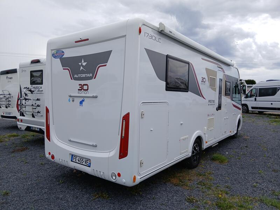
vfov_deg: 53.1
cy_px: 105
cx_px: 140
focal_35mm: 26
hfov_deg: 67.3
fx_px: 210
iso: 20
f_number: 1.8
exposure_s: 1/526
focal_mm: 3.98
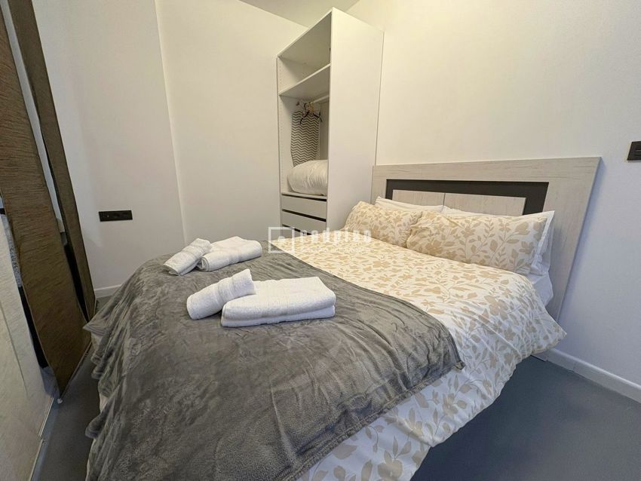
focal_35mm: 14
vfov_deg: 85.7
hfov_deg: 102.0
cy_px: 240
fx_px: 259
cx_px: 320
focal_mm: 2.22
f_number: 2.2
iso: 200
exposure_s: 1/100
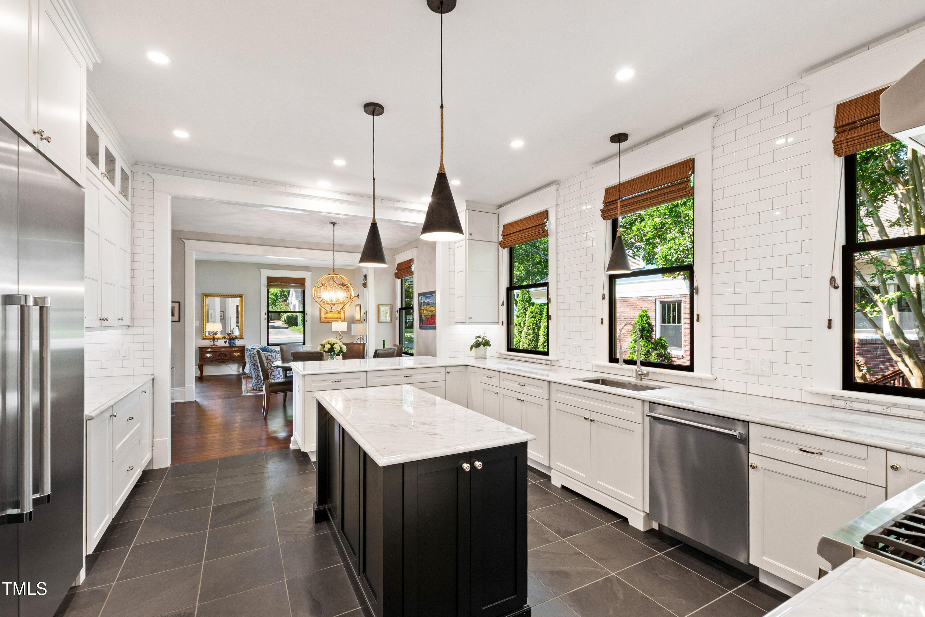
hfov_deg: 100.4
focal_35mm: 15
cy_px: 308
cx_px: 462
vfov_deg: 77.3
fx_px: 385
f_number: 9
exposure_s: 1/2.5
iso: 100
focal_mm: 10
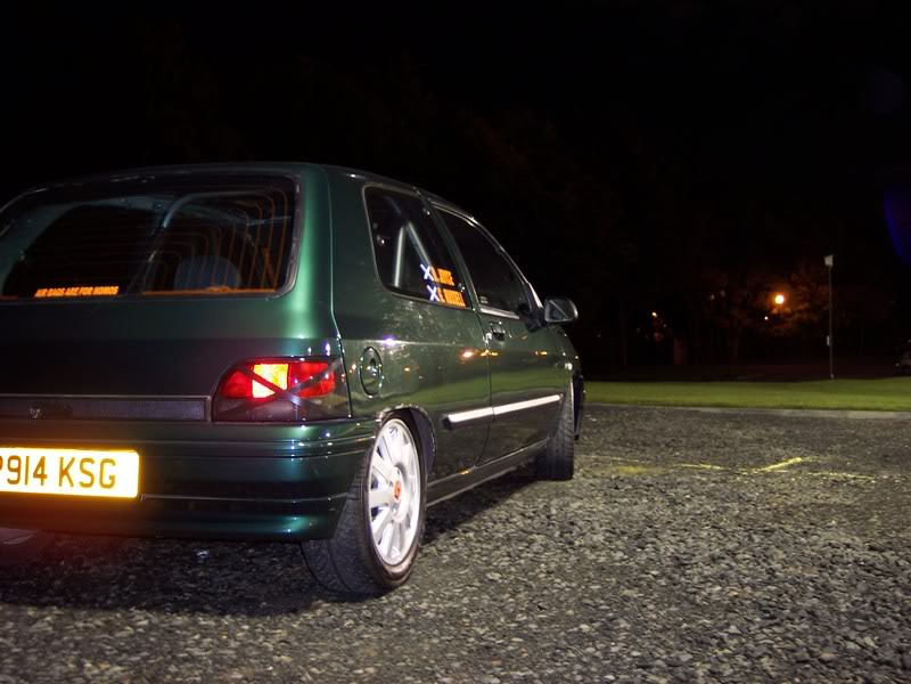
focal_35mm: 39
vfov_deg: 36.8
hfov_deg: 47.9
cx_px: 456
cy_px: 342
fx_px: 1026
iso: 100
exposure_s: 1/2
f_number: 2.8
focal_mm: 8
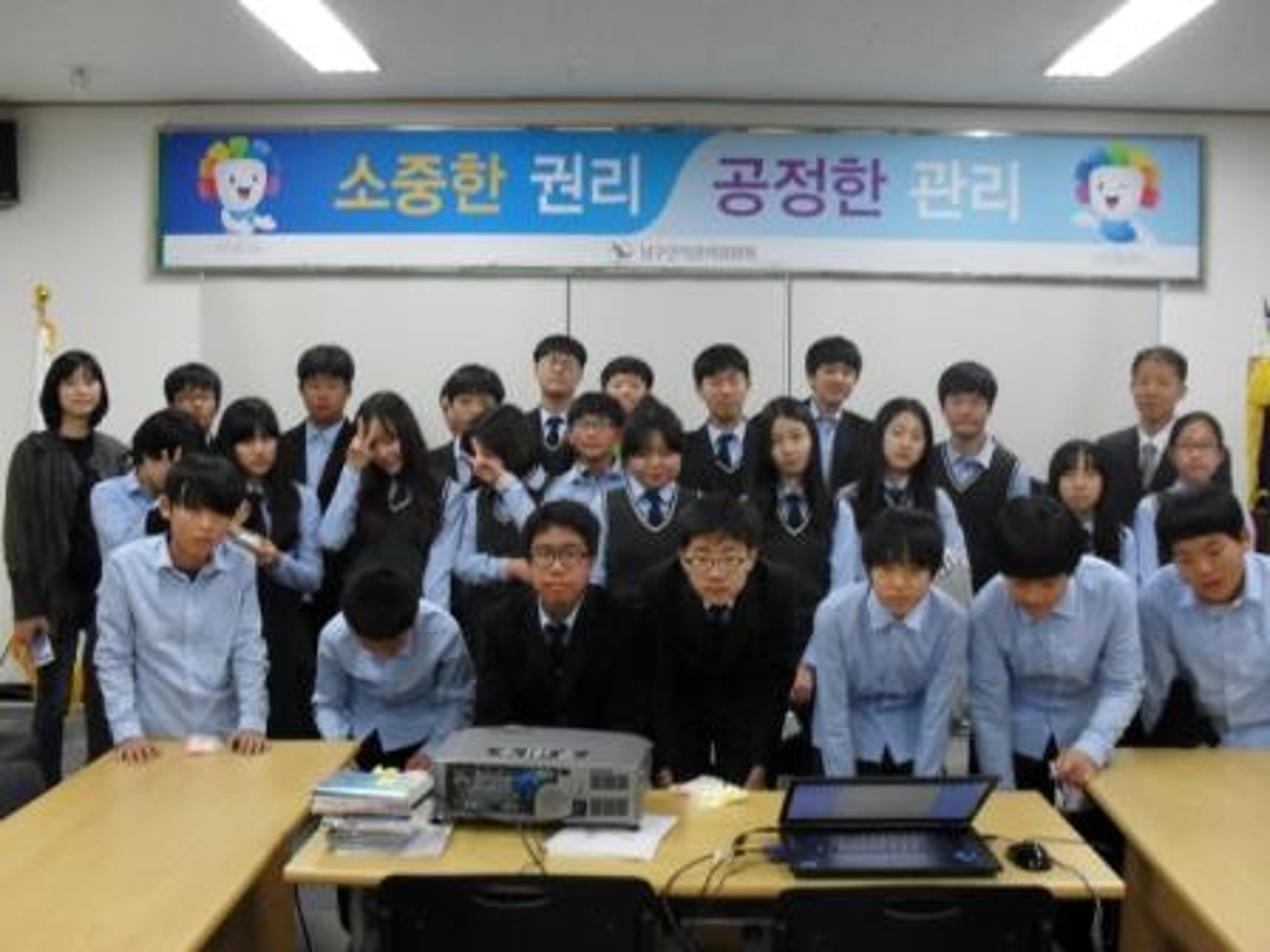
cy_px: 476
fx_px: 1284
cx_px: 635
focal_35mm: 35
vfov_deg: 40.7
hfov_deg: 52.6
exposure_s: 1/15
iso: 200
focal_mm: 6.3
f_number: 3.2
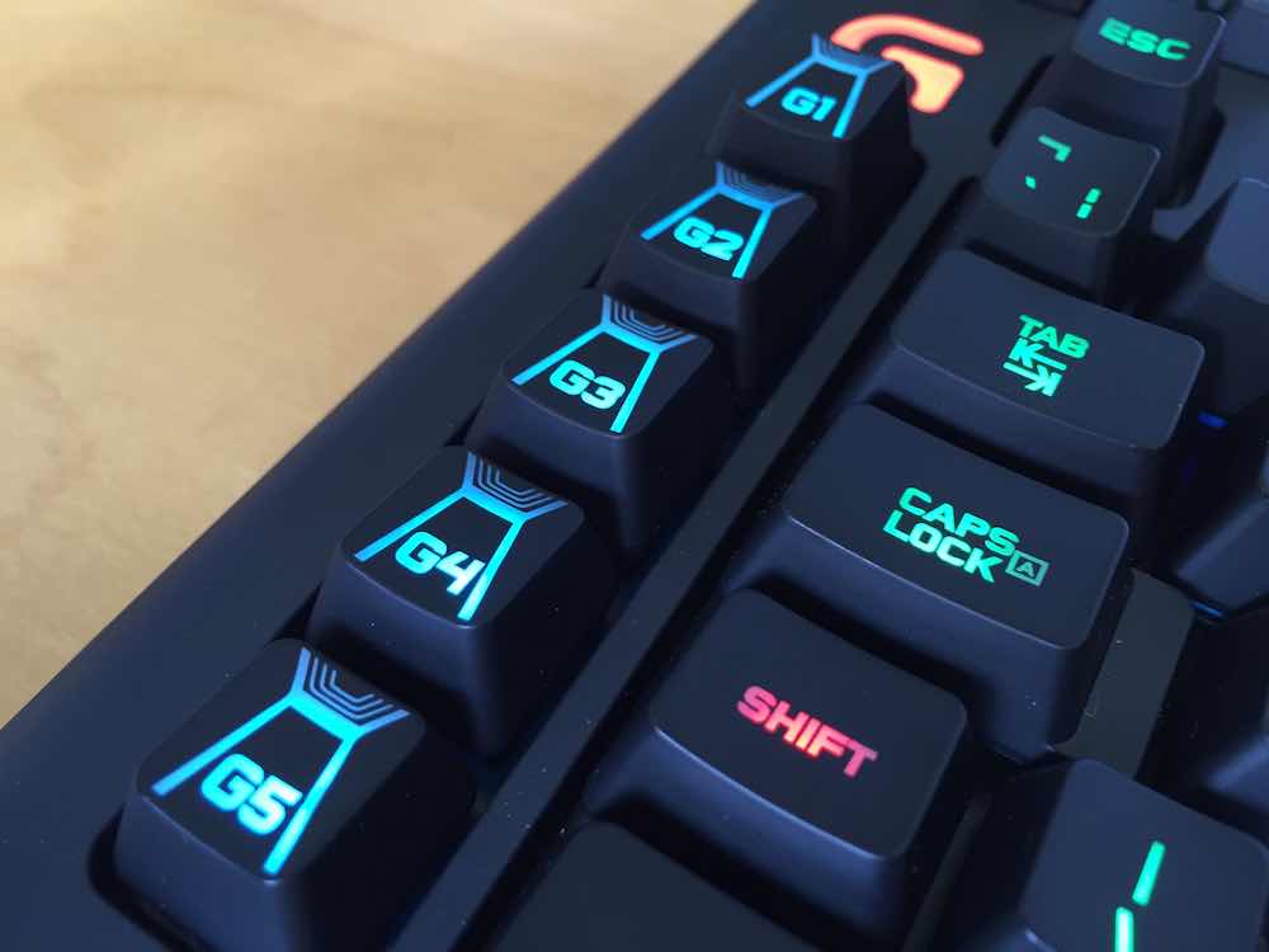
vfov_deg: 48.2
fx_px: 1063
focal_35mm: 29
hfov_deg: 61.7
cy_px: 476
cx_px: 634
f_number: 2.2
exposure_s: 1/33
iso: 160
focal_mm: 4.15
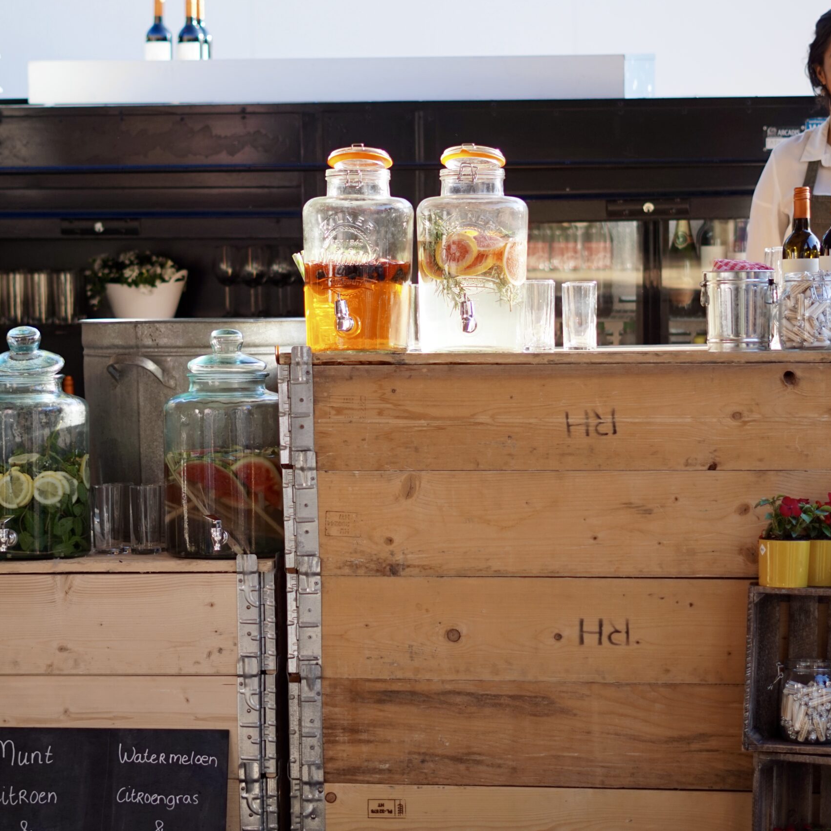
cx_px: 391
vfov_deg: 18.1
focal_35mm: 96
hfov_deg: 18.1
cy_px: 415
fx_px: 2607
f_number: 1.8
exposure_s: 1/500
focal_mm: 50
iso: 100
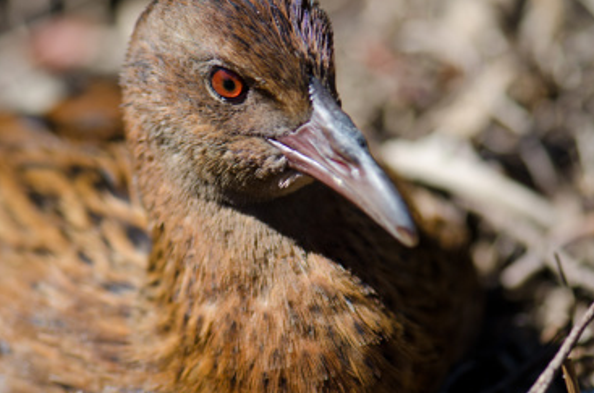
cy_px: 187
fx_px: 3535
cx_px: 207
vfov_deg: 6.4
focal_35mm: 215
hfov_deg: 9.6
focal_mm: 105
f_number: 4
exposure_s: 1/640
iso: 100
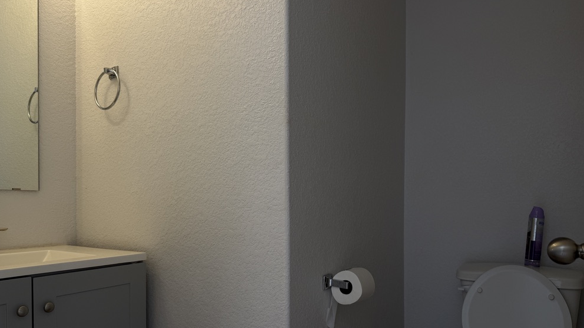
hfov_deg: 69.9
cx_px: 293
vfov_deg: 42.5
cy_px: 209
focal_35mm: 27
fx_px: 418
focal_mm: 6.76
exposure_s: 1/120
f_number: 1.78
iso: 80
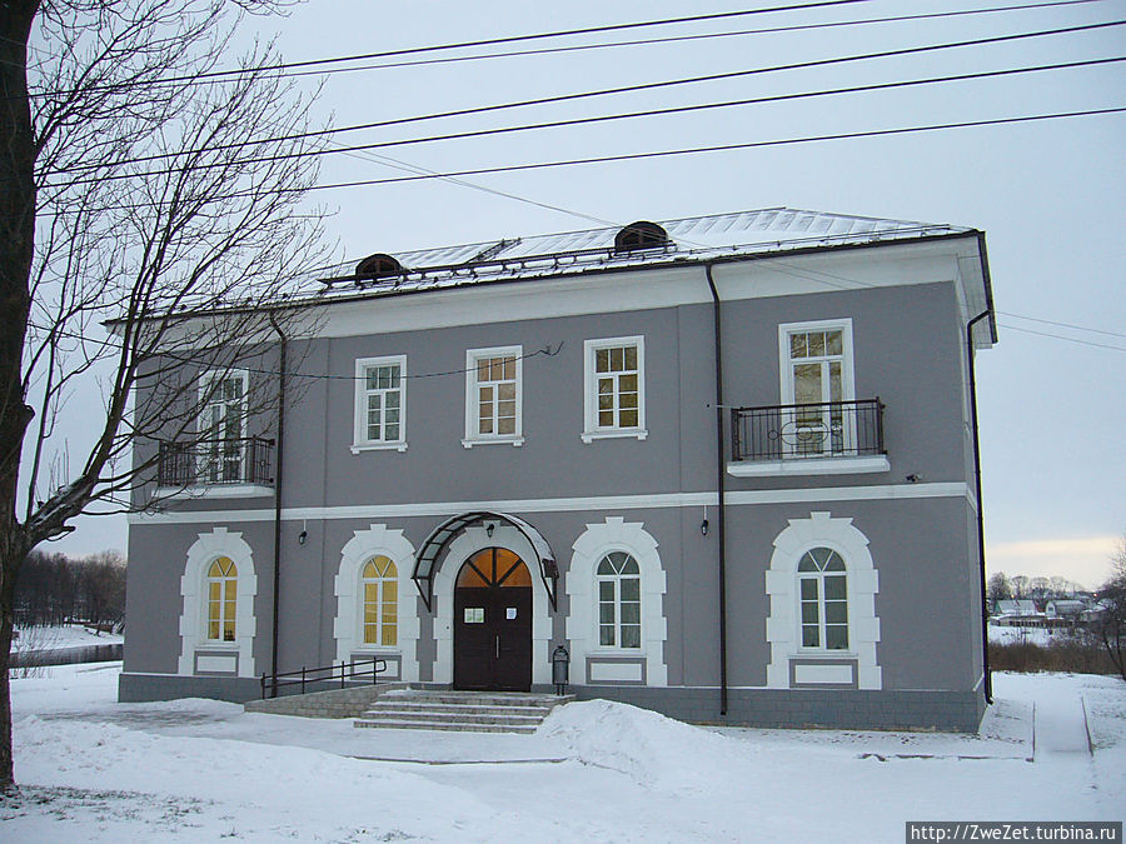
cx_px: 563
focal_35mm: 35
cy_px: 422
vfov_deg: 40.7
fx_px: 1138
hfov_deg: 52.6
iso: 100
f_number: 2.8
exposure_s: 1/25
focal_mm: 5.8
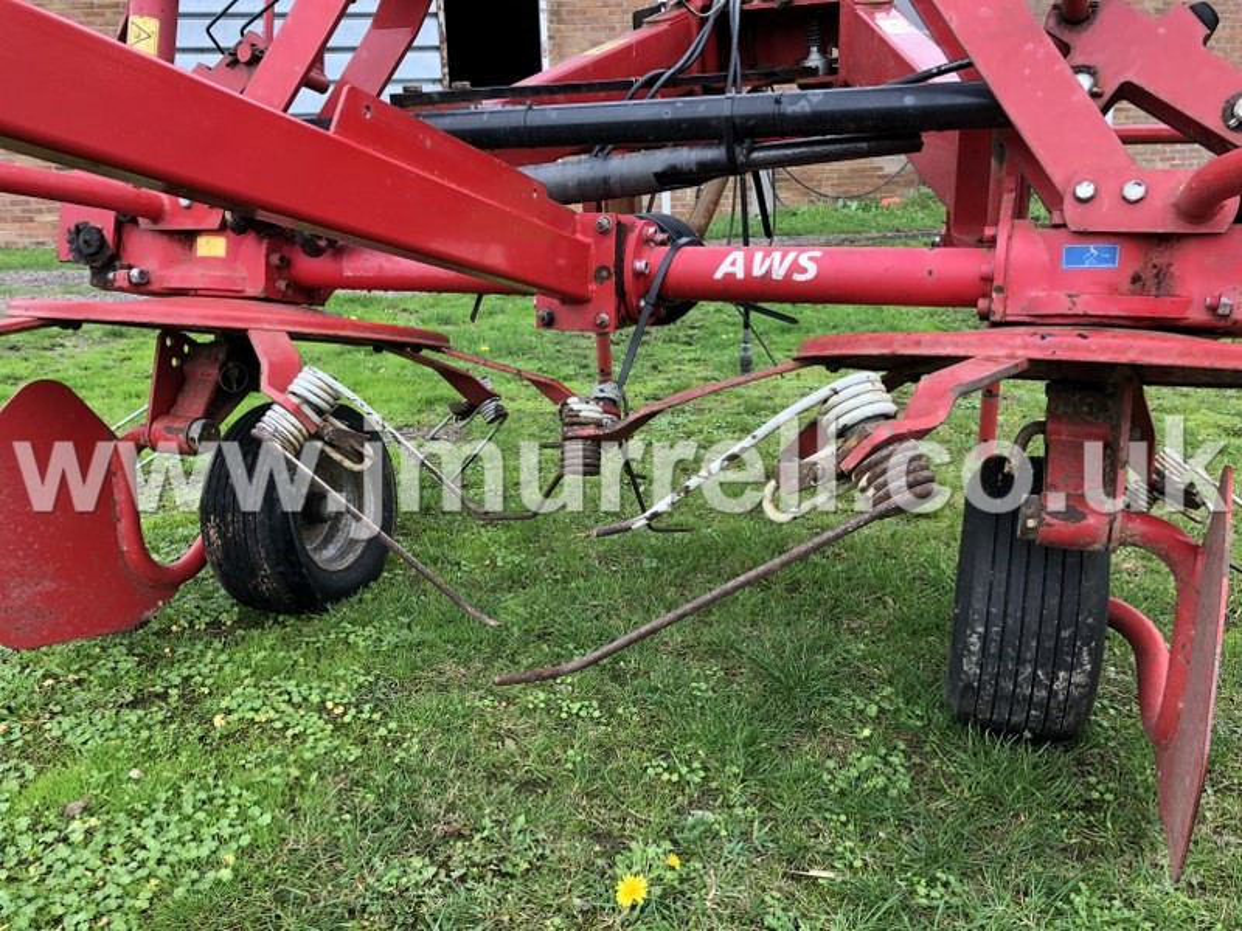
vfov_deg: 49.7
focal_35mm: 28
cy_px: 466
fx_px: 1005
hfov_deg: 63.4
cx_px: 621
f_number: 1.8
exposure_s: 1/120
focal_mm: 3.99
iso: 50
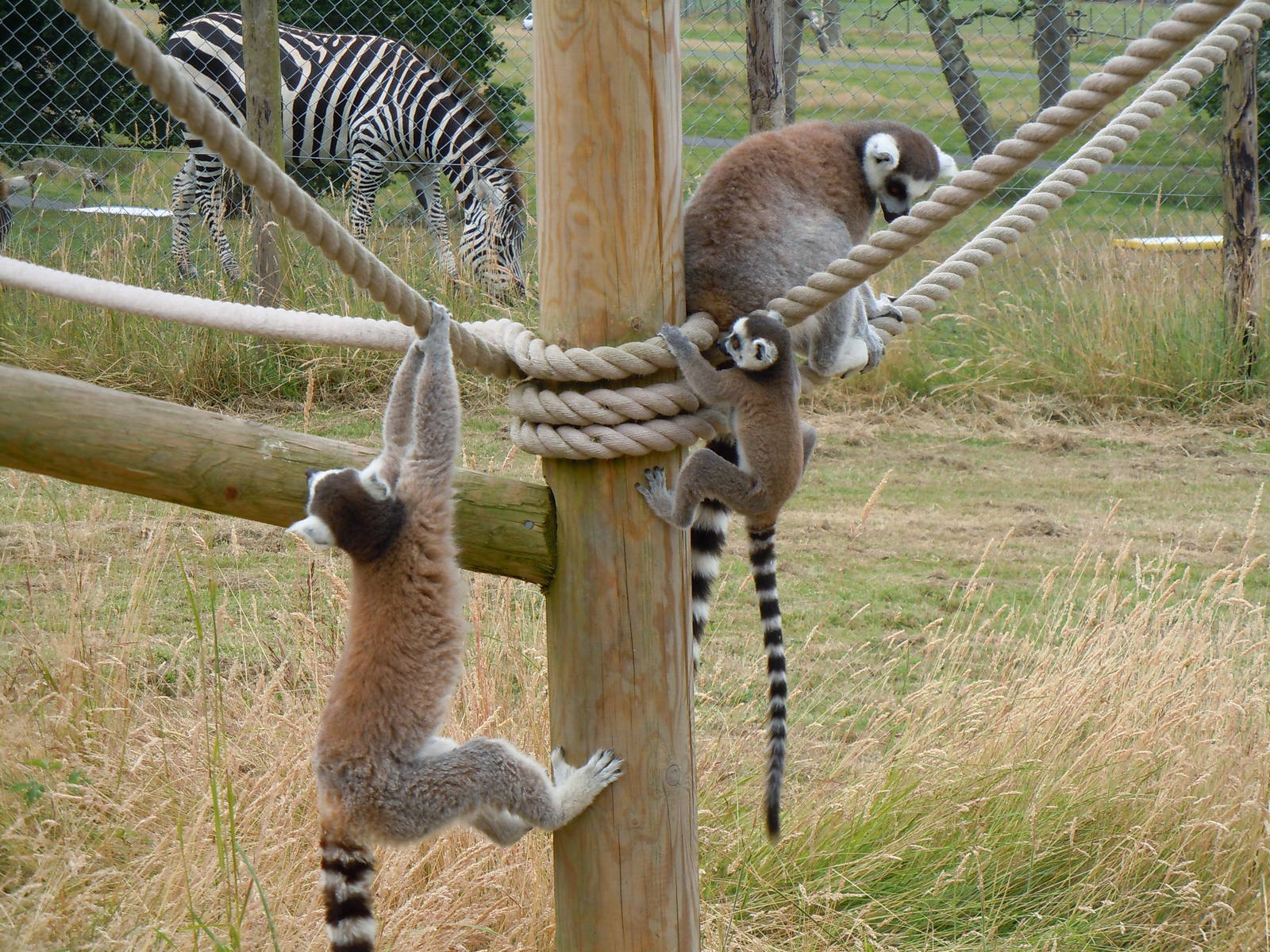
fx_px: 4880
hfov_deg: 14.8
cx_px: 635
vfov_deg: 11.1
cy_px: 476
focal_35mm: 133
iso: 100
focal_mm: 24
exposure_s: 1/200
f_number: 4.6
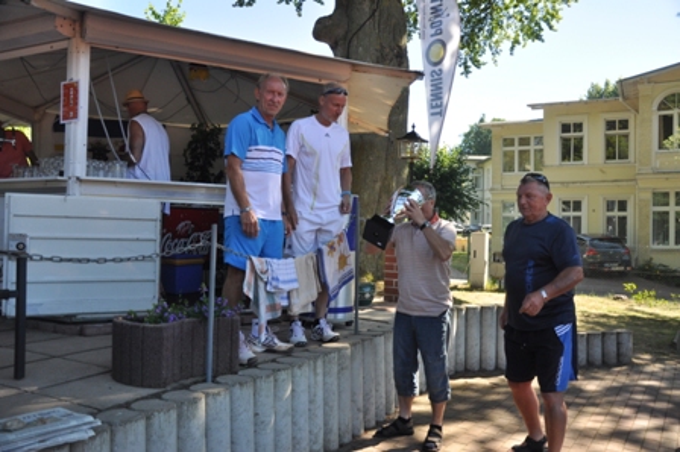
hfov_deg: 59.5
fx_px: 595
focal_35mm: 32
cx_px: 340
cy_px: 226
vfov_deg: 41.7
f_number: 4
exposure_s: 1/1000
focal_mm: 21
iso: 450
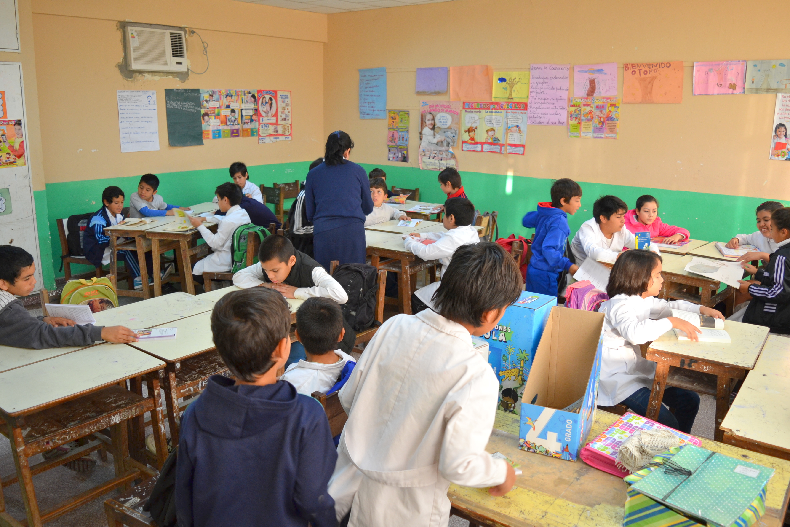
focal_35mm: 30
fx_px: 658
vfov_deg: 43.6
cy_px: 264
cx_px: 395
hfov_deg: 61.9
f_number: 3.5
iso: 450
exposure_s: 1/60
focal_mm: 20
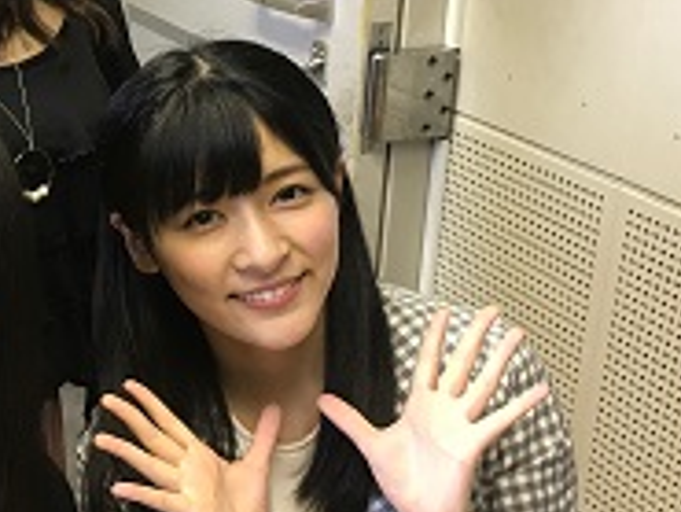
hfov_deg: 29.8
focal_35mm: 62
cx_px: 66
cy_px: 208
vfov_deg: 23.6
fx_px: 1221
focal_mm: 3.99
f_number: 1.8
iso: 40
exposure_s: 1/20
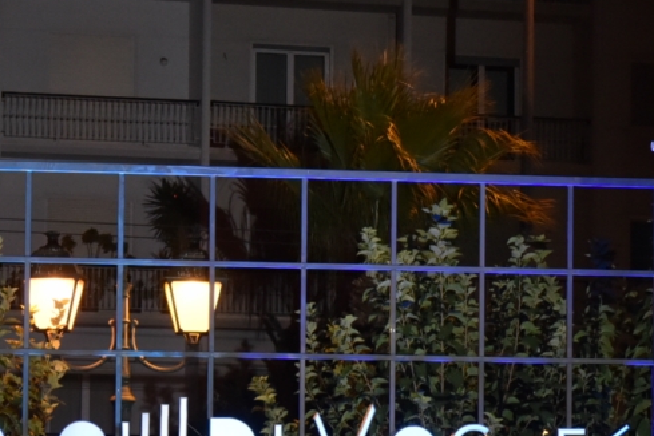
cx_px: 510
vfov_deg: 8.6
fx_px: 2888
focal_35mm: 159
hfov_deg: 12.9
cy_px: 387
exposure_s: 1/160
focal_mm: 48
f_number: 5.6
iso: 2500
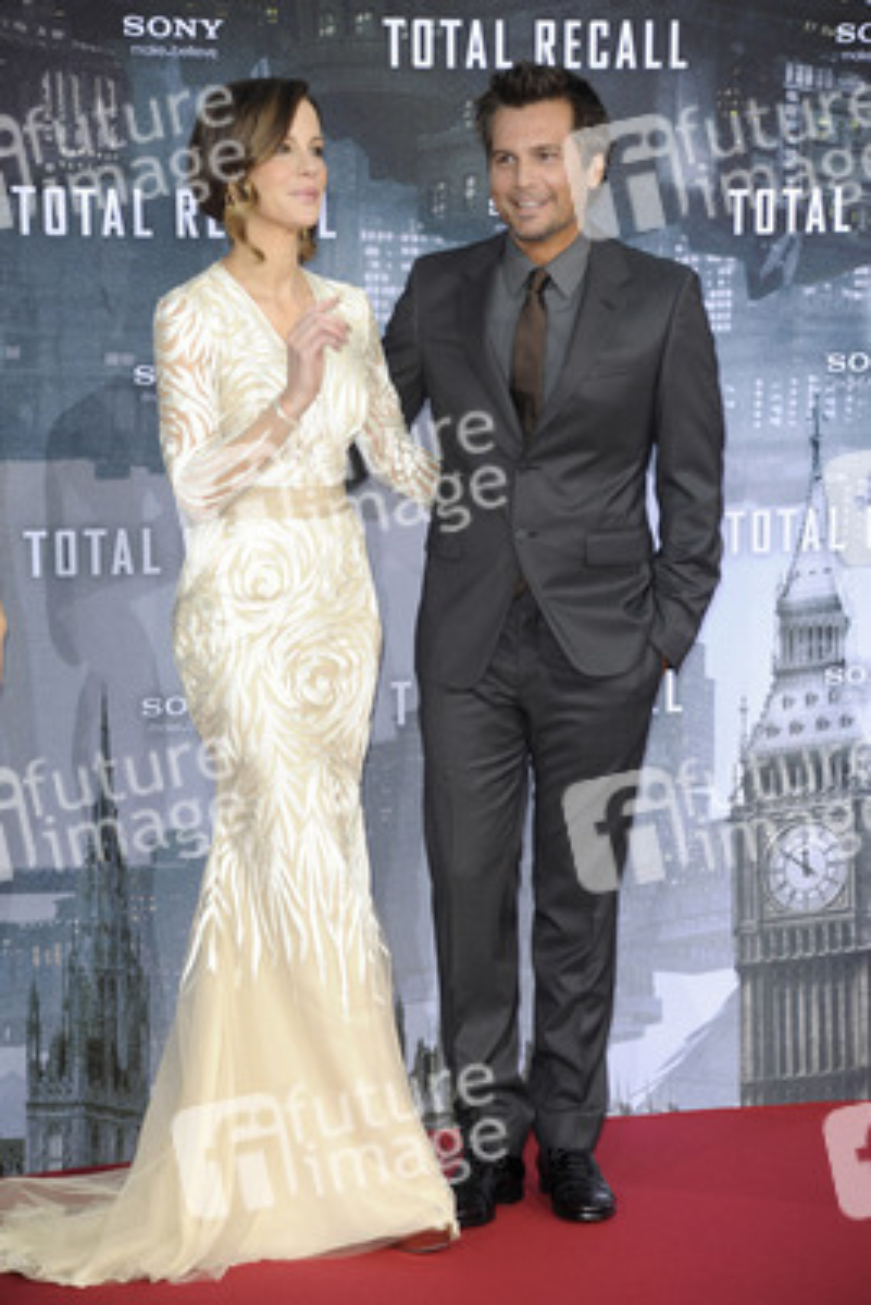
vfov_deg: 15.2
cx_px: 436
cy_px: 652
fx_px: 4895
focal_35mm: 135
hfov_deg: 10.2
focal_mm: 135
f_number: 6.3
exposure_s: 1/160
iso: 800
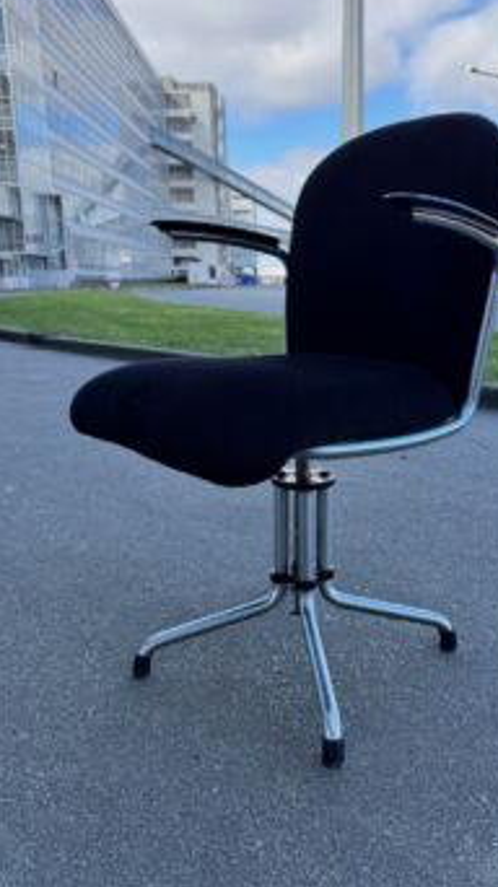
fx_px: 635
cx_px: 297
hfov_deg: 42.6
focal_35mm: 27
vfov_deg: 69.9
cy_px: 437
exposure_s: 1/842
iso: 80
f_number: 1.78
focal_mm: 6.76
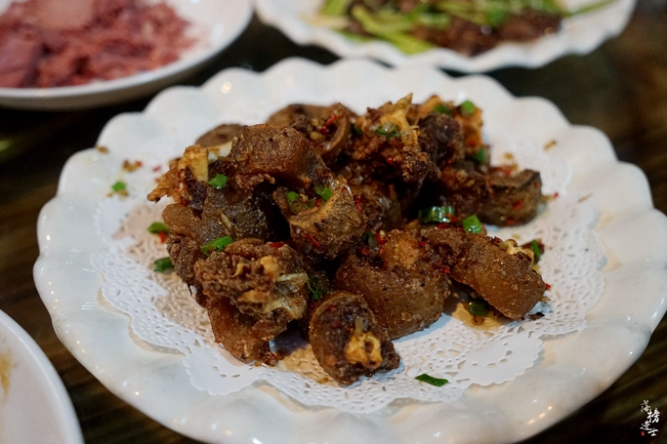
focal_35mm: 40
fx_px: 741
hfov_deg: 48.5
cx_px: 333
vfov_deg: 33.4
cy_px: 217
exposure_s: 1/160
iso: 4000
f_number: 4
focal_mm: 39
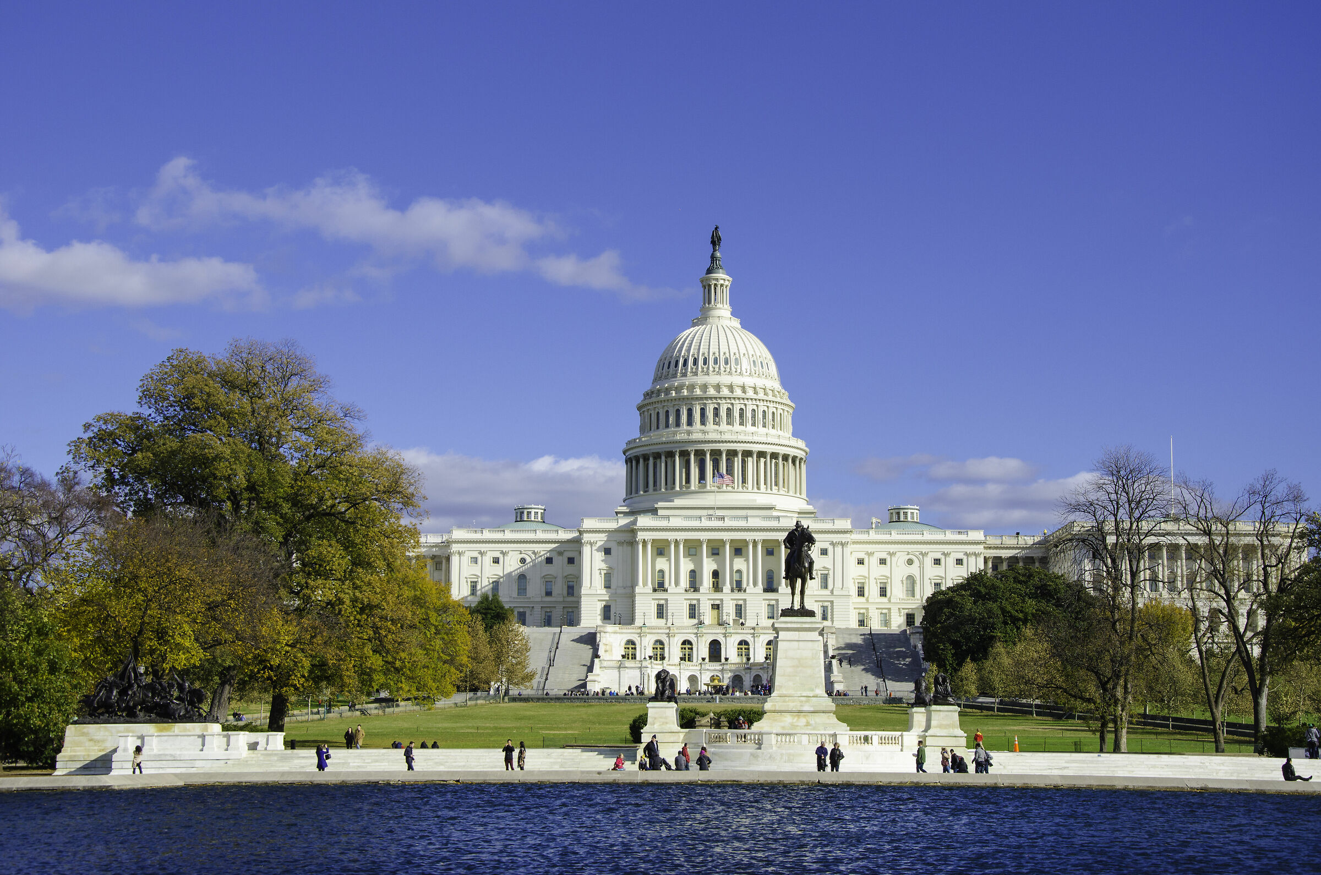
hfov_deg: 33.5
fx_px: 2197
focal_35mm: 60
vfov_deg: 22.5
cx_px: 660
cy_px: 438
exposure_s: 1/640
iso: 250
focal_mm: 40
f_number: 9
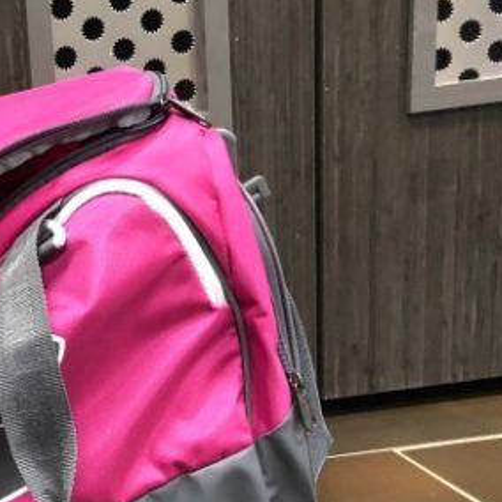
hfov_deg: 23.0
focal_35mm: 67
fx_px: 1099
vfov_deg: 25.2
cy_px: 422
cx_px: -141
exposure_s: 1/15
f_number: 1.8
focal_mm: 4
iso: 100
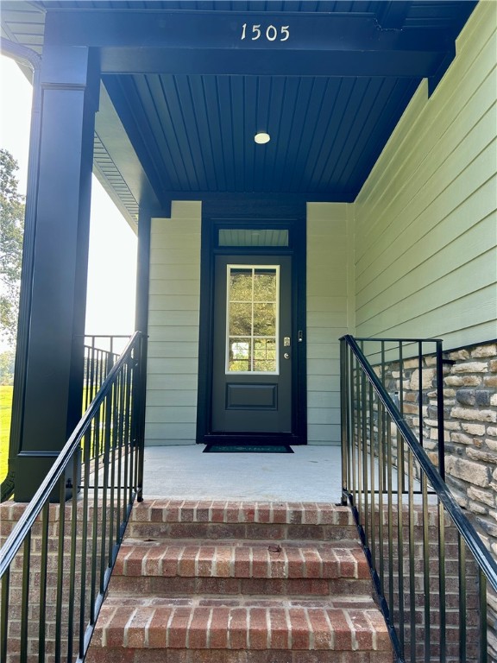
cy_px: 332
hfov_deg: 53.1
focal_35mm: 26
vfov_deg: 67.3
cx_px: 248
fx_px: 498
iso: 40
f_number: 1.5
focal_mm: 5.7
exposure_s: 1/186
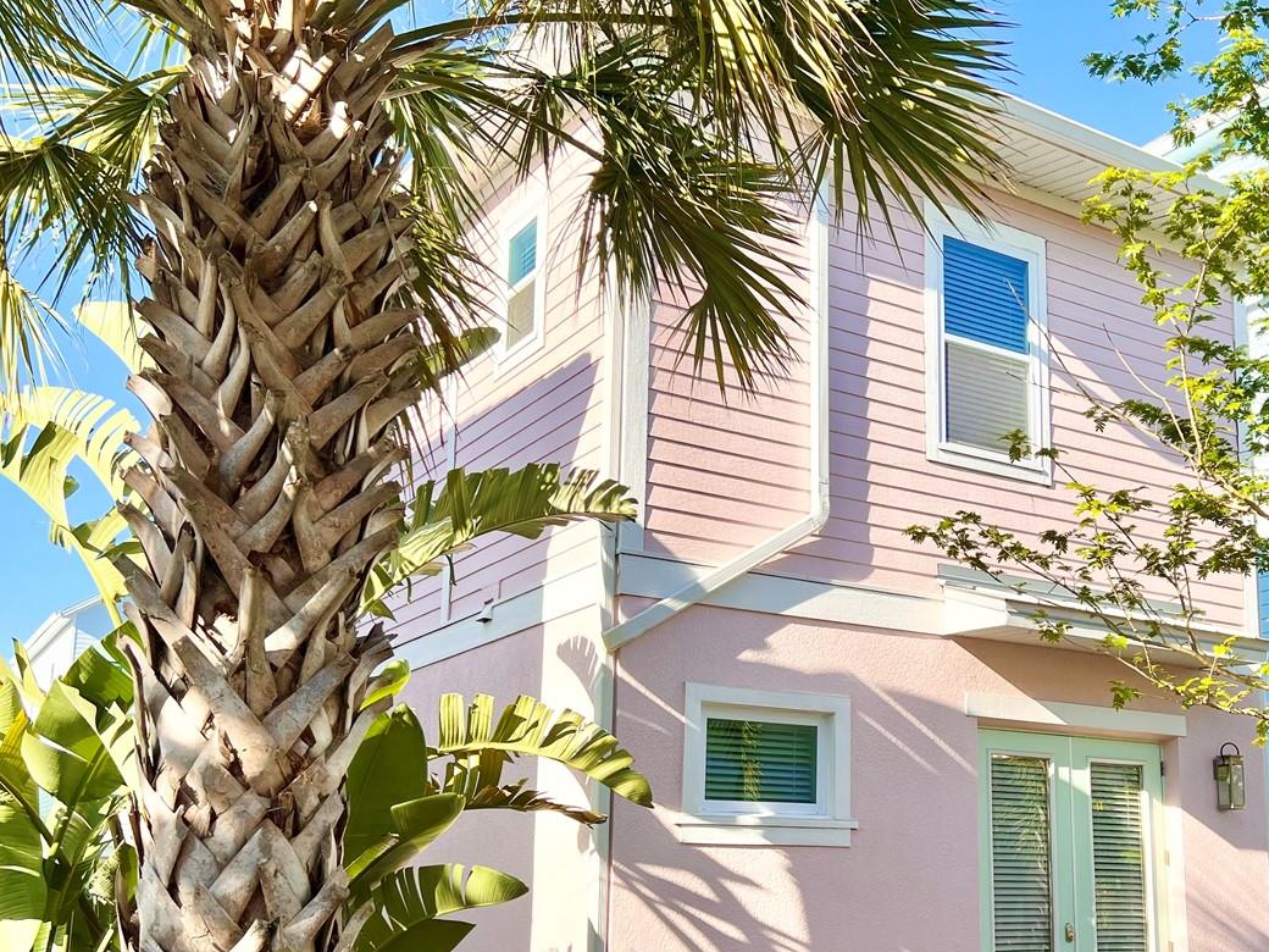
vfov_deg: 35.6
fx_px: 1466
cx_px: 849
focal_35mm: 40
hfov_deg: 46.1
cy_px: 638
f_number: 1.5
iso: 50
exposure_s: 1/2404
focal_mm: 5.7
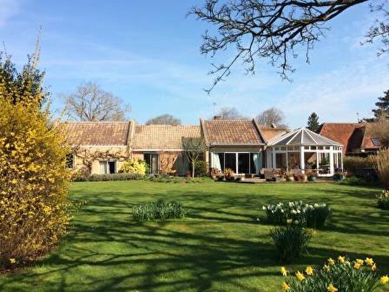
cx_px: 194
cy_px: 146
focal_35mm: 29
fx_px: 326
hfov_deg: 61.7
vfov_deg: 48.2
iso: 32
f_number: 2.2
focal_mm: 4.15
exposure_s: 1/1466
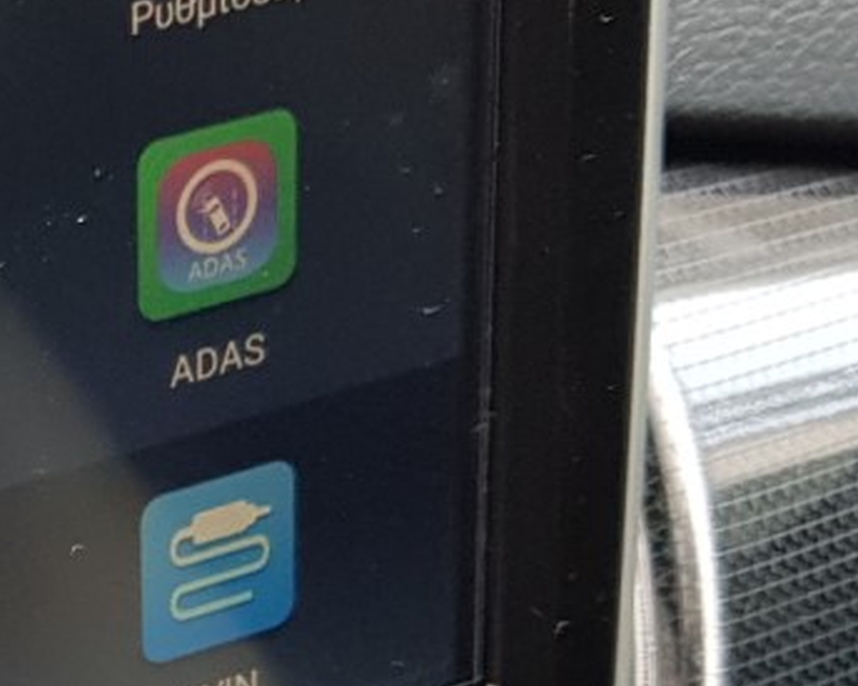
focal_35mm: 136
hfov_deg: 12.8
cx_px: -702
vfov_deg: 11.3
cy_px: 591
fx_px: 3453
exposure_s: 1/60
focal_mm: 4.2
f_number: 1.7
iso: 80
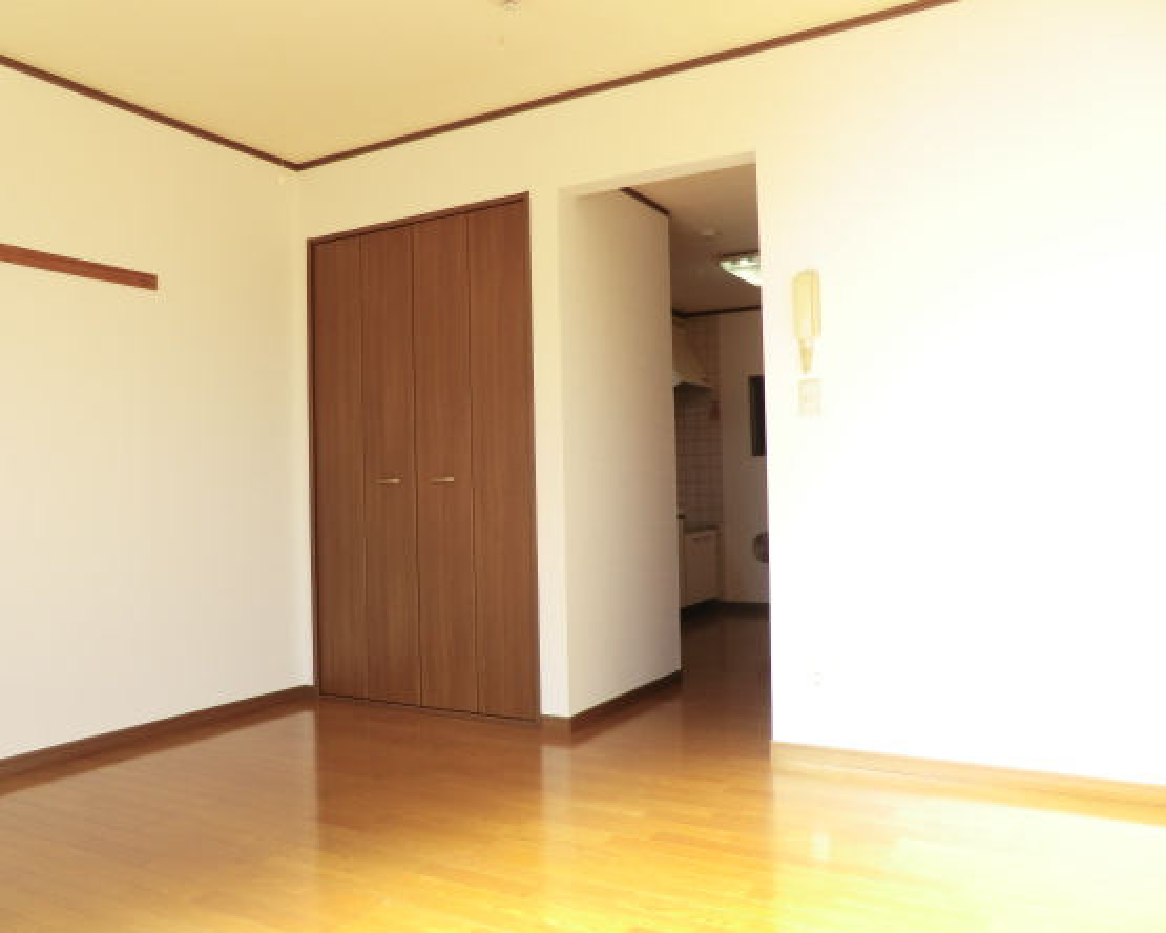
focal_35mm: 27
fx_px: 932
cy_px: 471
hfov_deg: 64.0
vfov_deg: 53.2
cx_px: 538
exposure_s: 1/60
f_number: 3.2
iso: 80
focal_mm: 4.3
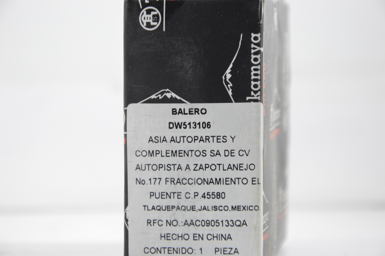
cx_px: 192
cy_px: 128
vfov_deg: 8.7
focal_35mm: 158
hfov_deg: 13.1
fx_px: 1683
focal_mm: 105
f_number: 7.1
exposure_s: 1/100
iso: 3200
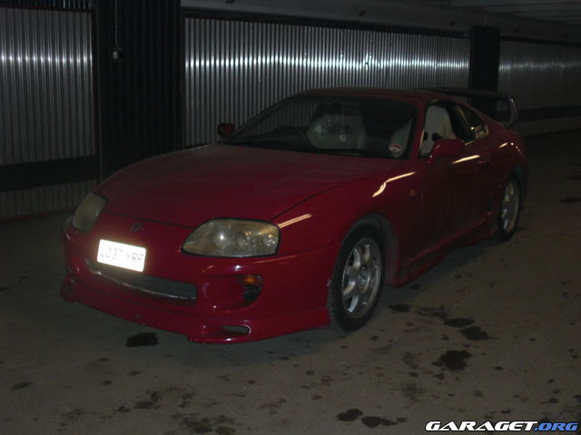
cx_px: 290
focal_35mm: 43
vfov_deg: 33.6
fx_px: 722
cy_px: 218
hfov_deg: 43.9
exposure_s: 1/60
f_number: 3.1
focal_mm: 7.6
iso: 200
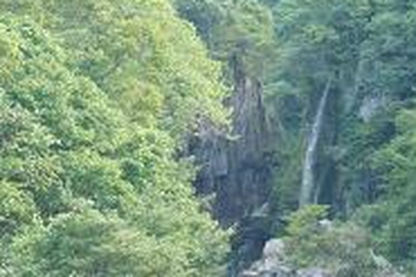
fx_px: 2297
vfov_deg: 6.9
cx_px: 301
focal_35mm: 199
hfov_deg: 10.3
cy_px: 143
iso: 400
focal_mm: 21.4
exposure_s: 1/80
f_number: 5.6
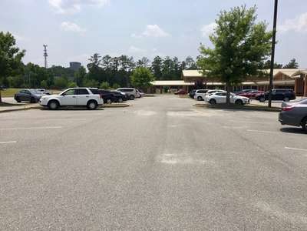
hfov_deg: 61.7
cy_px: 116
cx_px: 154
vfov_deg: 48.2
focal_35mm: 29
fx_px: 257
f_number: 2.2
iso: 25
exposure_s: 1/3077
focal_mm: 4.15
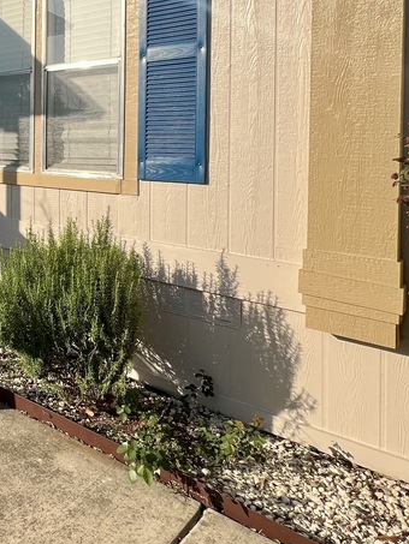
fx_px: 488
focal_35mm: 31
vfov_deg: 56.0
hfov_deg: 37.3
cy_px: 148
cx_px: -52
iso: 32
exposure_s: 1/694
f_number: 1.8
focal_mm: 1.57
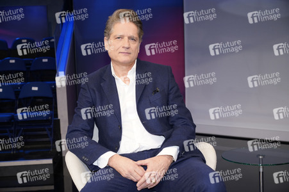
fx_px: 441
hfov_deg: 36.3
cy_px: 96
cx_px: 144
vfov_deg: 24.6
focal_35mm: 55
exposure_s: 1/125
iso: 2000
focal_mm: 55
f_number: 5.6
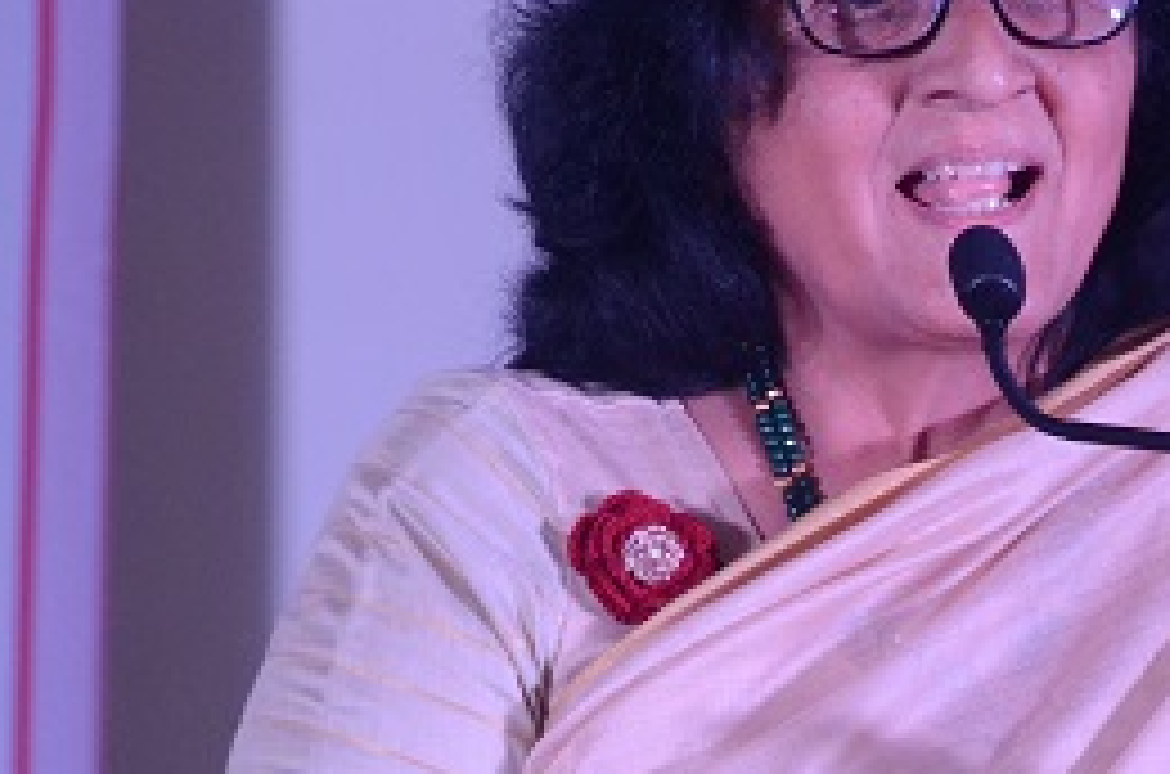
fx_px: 19615
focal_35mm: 605
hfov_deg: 3.4
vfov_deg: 2.3
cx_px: 882
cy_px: 450
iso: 1600
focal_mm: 140
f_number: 7.1
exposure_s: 1/125
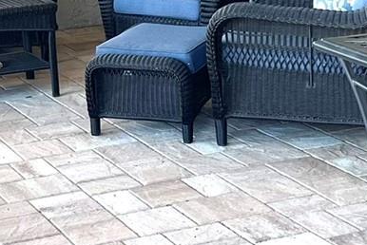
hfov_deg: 18.1
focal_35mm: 112
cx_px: 90
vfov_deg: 12.0
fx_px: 1143
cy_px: -38
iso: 80
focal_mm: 5.7
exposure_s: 1/121
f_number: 1.5
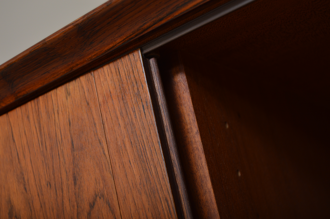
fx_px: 467
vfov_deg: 26.4
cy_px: 110
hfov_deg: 38.9
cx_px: 165
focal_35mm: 51
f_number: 4.5
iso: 200
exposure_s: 1/200
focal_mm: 34
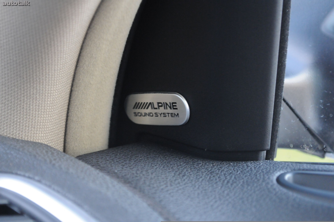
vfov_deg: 16.5
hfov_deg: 24.6
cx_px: 167
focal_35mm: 82
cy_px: 111
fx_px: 765
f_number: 5.6
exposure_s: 1/60
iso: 2000
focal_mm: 55
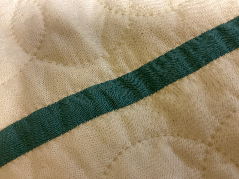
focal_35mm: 29
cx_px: 120
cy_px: 90
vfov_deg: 48.2
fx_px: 200
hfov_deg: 61.7
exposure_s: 1/40
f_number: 1.8
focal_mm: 3
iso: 320
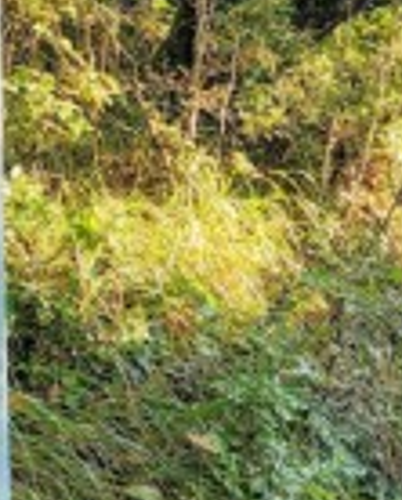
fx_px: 978
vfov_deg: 26.7
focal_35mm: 66
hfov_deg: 22.9
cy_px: -29
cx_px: 315
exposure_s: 1/120
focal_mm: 2.2
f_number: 2.2
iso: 80
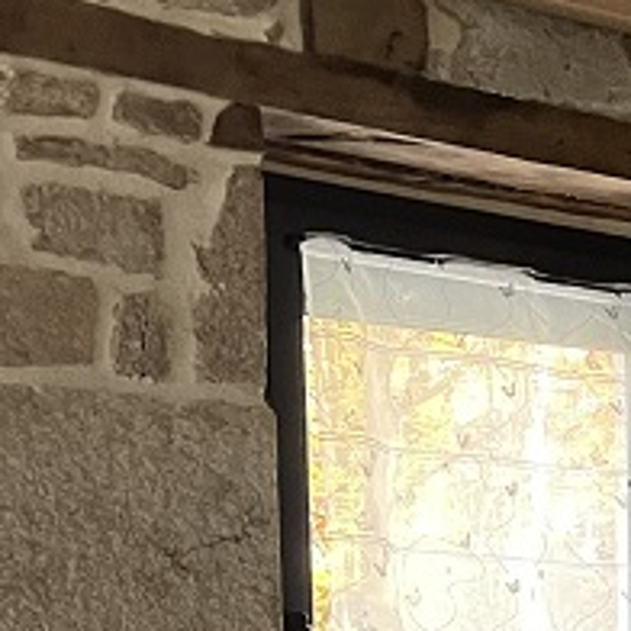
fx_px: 2475
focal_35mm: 120
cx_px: 1120
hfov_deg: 13.2
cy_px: 1153
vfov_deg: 13.1
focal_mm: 4.2
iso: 400
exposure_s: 1/50
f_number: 1.6
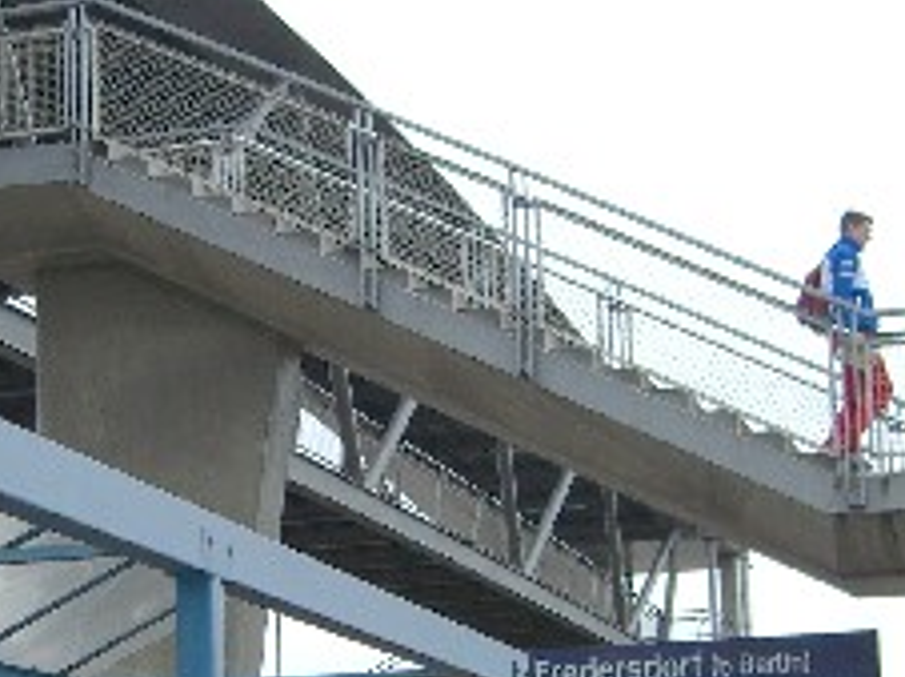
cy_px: 547
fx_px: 2559
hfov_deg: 19.8
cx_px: 170
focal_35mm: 98
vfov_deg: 15.0
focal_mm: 7.9
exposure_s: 1/100
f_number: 2.8
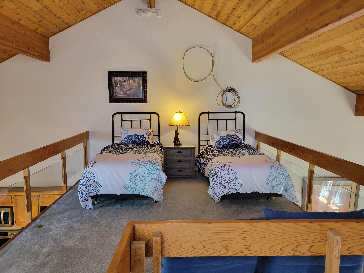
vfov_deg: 53.1
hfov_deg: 67.3
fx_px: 273
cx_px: 182
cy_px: 136
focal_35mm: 26
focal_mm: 5.4
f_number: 1.8
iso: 250
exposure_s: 1/60
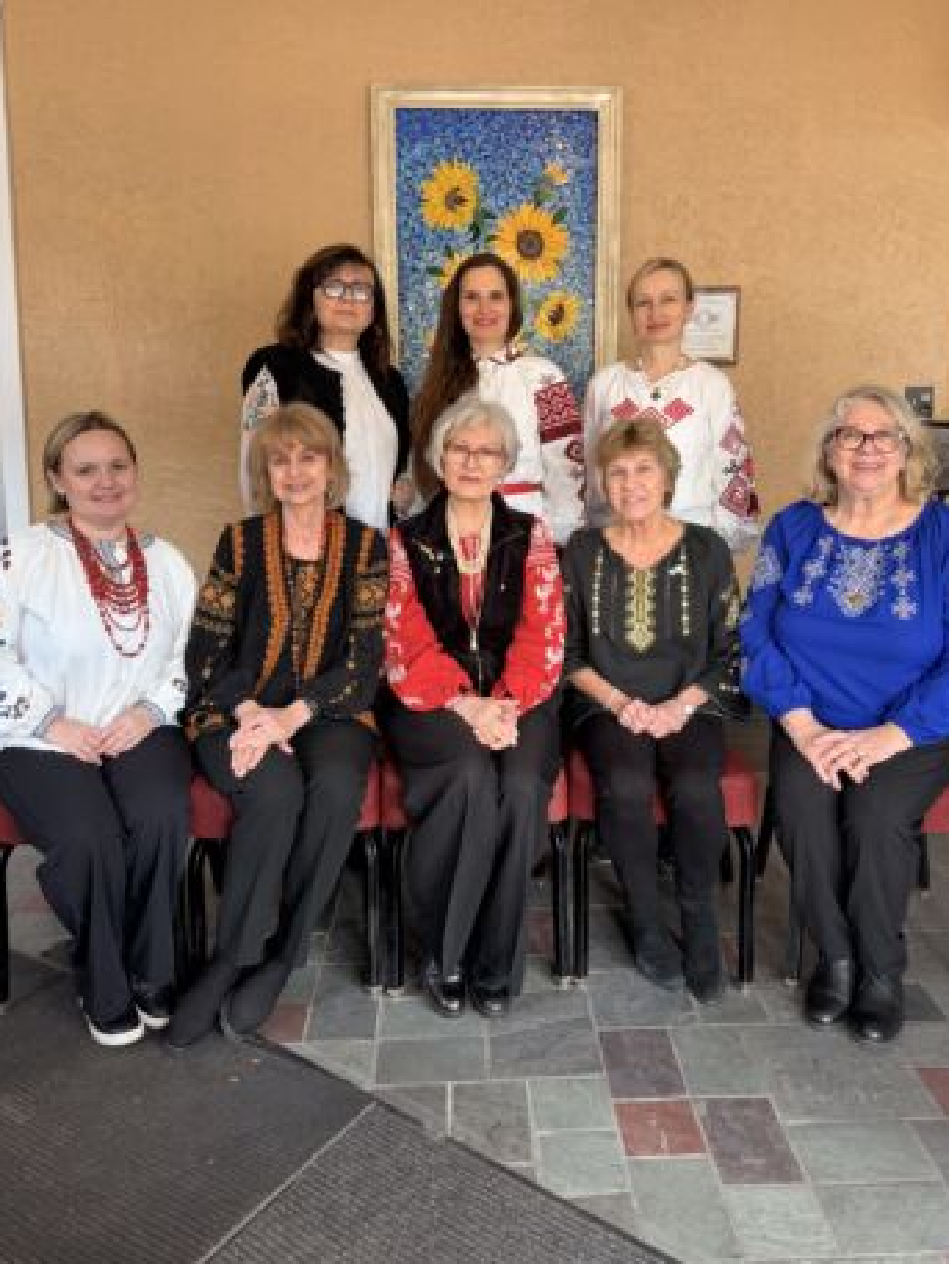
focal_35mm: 28
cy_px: 557
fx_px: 1023
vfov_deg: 63.2
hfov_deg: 49.7
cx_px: 501
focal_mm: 6.76
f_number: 1.78
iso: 125
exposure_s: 1/60
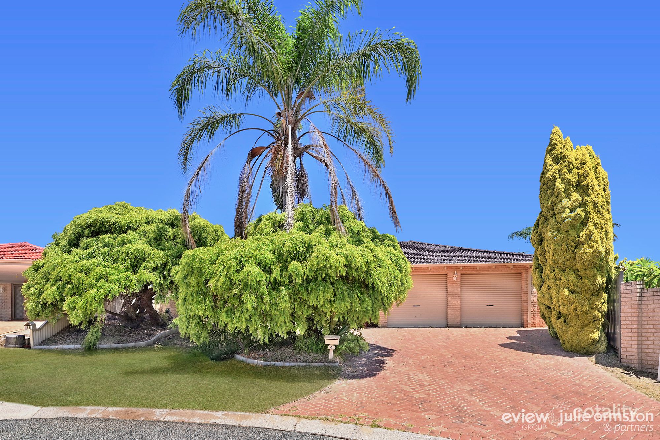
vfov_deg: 68.8
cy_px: 220
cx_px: 330
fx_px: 321
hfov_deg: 91.6
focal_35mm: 18
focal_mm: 17.5
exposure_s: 1/60
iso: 280
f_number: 11
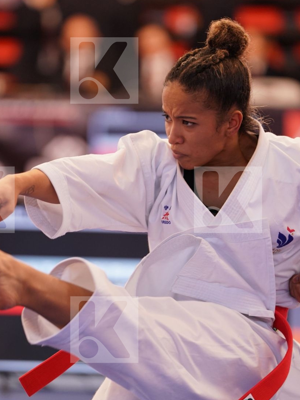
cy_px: 200
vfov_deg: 6.3
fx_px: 3649
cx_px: 104
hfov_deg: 4.7
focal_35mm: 316
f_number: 2.8
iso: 1250
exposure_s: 1/500
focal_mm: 200
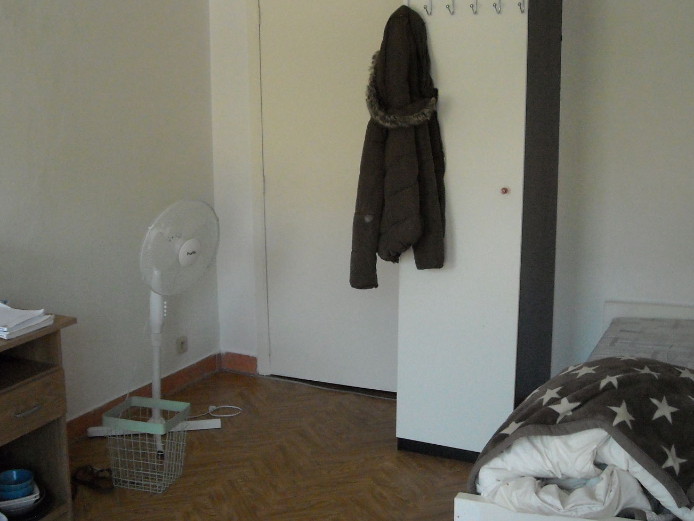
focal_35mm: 43
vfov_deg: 33.5
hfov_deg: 43.8
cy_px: 220
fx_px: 862
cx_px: 340
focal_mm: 5.7
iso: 417
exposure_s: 1/250
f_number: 2.8
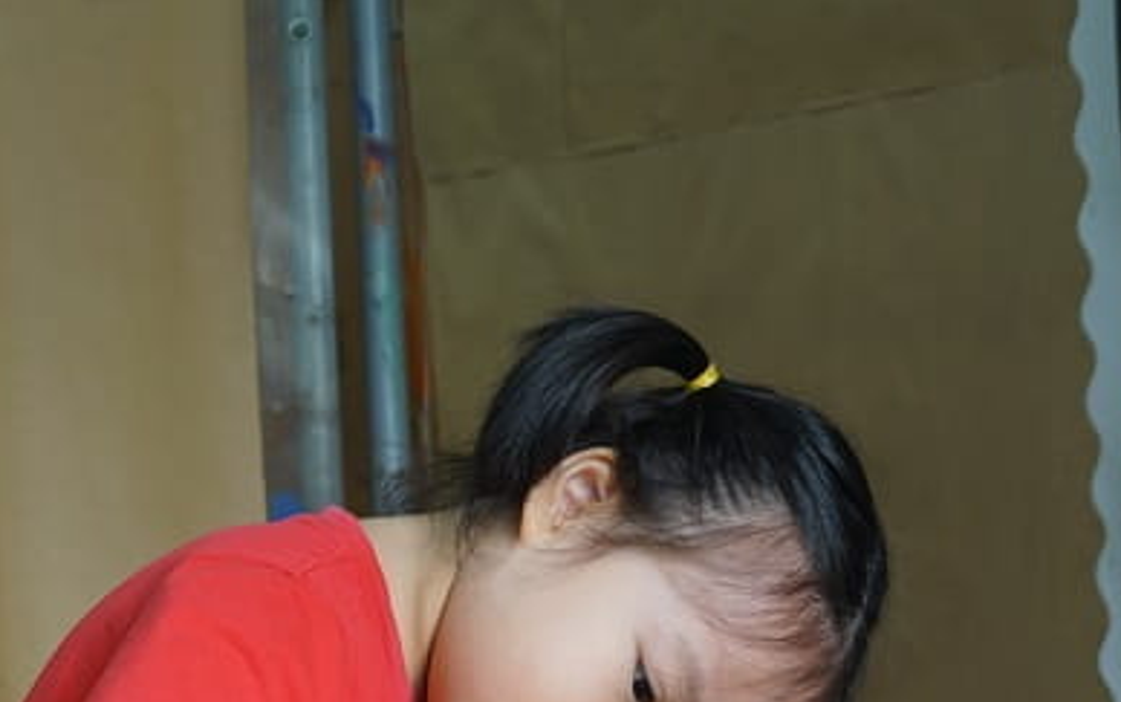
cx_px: -69
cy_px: 958
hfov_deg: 16.1
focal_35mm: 126
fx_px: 3852
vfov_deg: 10.2
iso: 320
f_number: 4.5
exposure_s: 1/60
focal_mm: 48
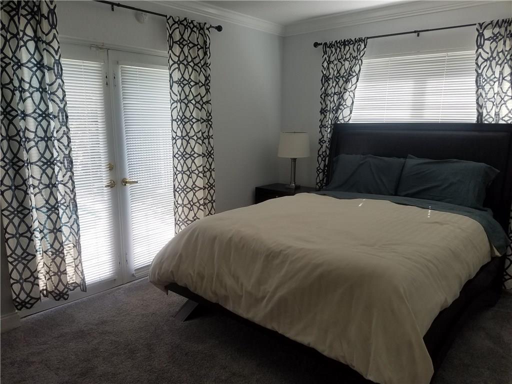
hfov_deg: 67.3
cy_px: 192
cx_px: 256
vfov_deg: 53.1
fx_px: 385
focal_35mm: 26
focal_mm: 4.2
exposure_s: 1/128
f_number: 1.7
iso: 50
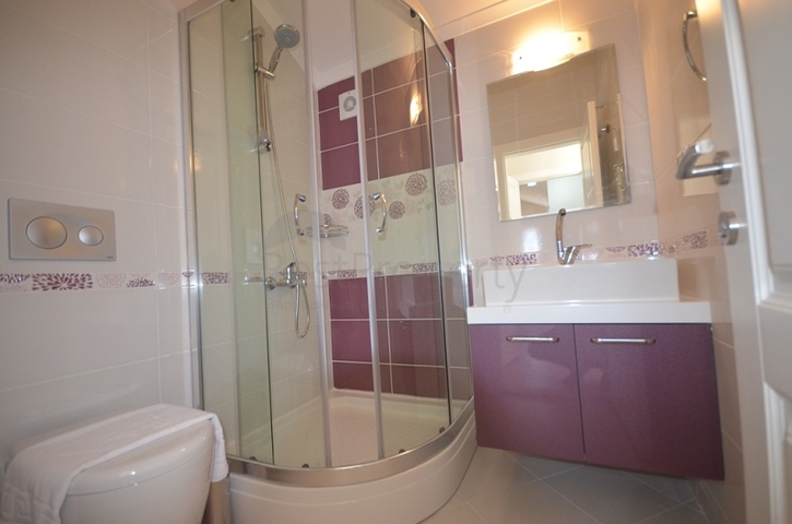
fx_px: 329
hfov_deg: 100.5
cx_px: 396
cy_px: 262
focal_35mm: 15
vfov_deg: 77.1
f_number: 4
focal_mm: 10
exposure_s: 1/60
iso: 1250
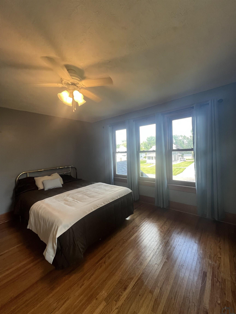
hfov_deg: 89.9
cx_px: 118
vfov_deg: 106.2
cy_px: 157
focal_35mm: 13
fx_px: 118
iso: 160
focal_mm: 1.57
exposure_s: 1/120
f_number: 1.8
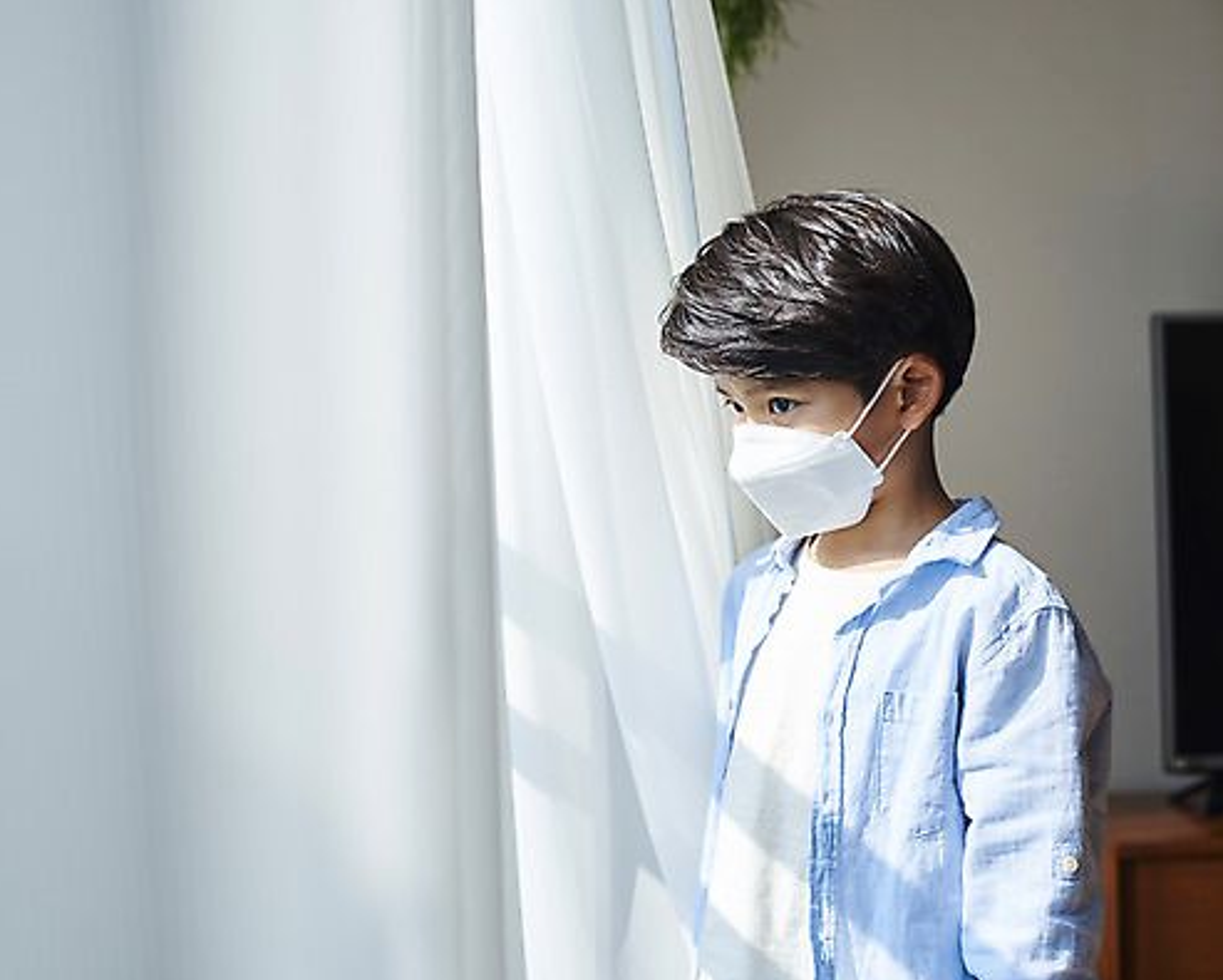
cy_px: 491
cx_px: 564
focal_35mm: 57
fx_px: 2064
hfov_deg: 33.0
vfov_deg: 26.7
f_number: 4
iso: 100
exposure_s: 1/250
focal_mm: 50
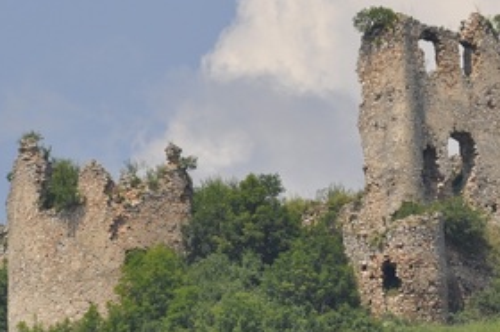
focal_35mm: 1036
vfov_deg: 1.3
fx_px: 14372
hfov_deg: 2.0
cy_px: 121
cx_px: 540
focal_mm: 300
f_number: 8
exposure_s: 1/320
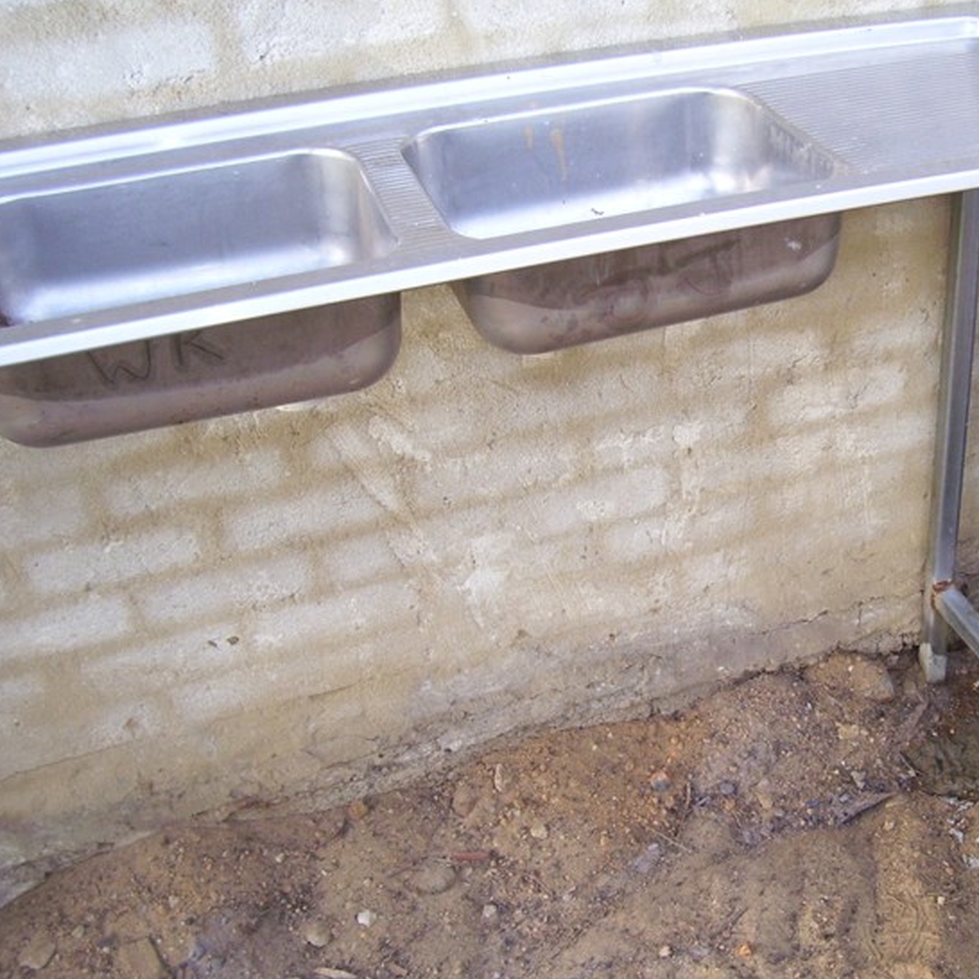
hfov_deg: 37.7
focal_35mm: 44
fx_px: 1408
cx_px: 690
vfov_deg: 38.3
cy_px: 502
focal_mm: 5.6
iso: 125
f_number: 2.7
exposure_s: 1/60
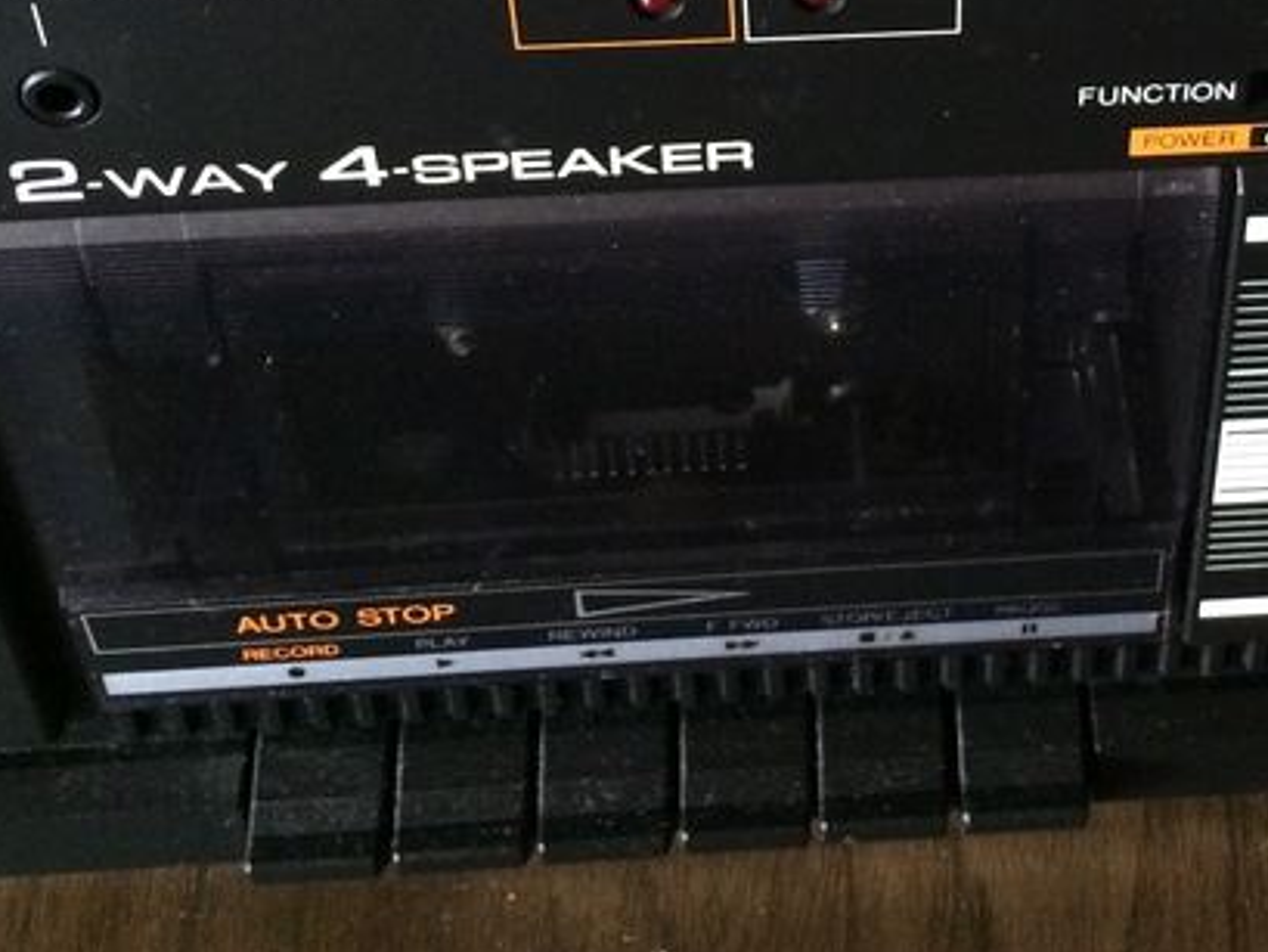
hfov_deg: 28.7
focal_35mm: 66
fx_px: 2418
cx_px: 1029
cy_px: -20
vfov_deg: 21.4
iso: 320
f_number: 2.2
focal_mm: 4.12
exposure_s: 1/15
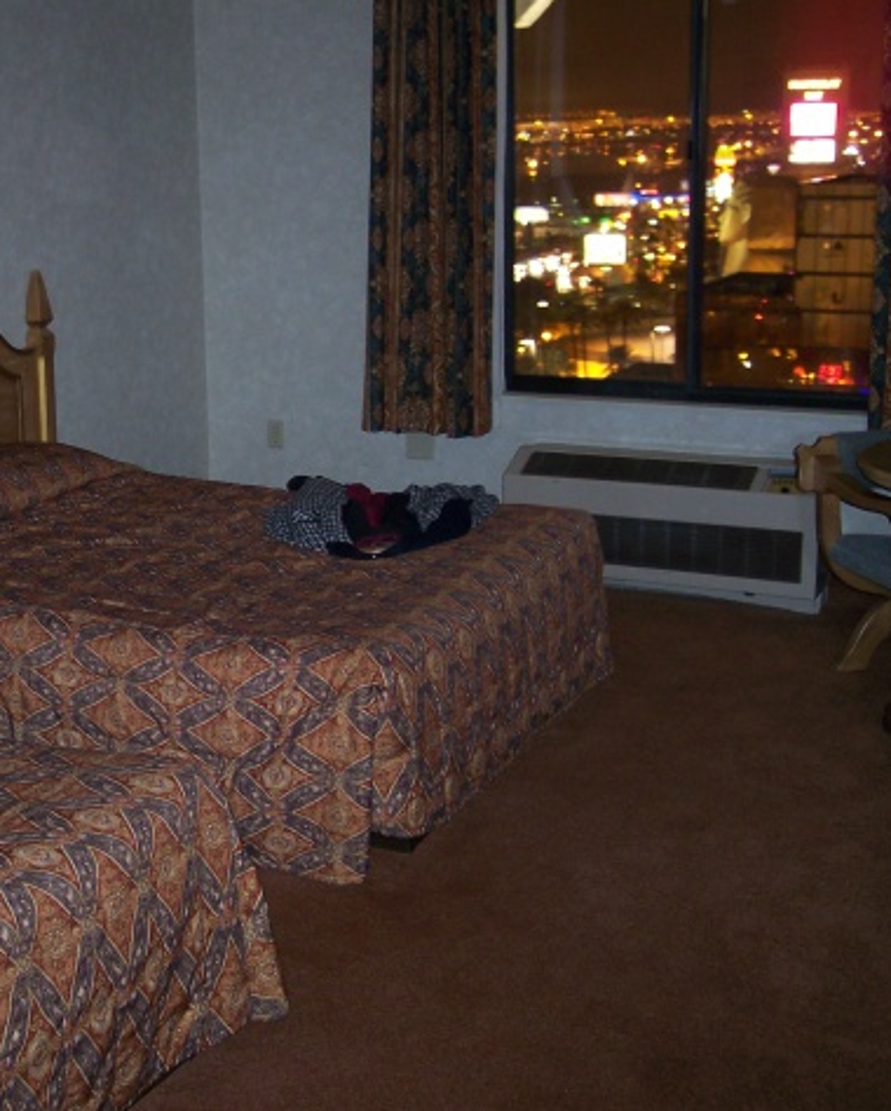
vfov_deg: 37.3
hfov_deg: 29.5
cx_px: 152
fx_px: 1646
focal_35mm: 50
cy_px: 552
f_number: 2.8
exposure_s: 1/2
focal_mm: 8
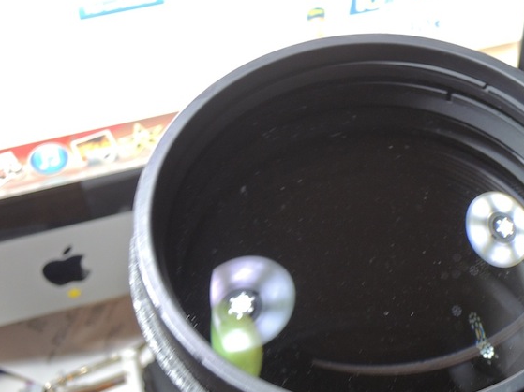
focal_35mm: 74
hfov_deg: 26.1
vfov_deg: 19.8
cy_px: 271
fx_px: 1120
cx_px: 378
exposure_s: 1/5
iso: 200
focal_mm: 9
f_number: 3.3
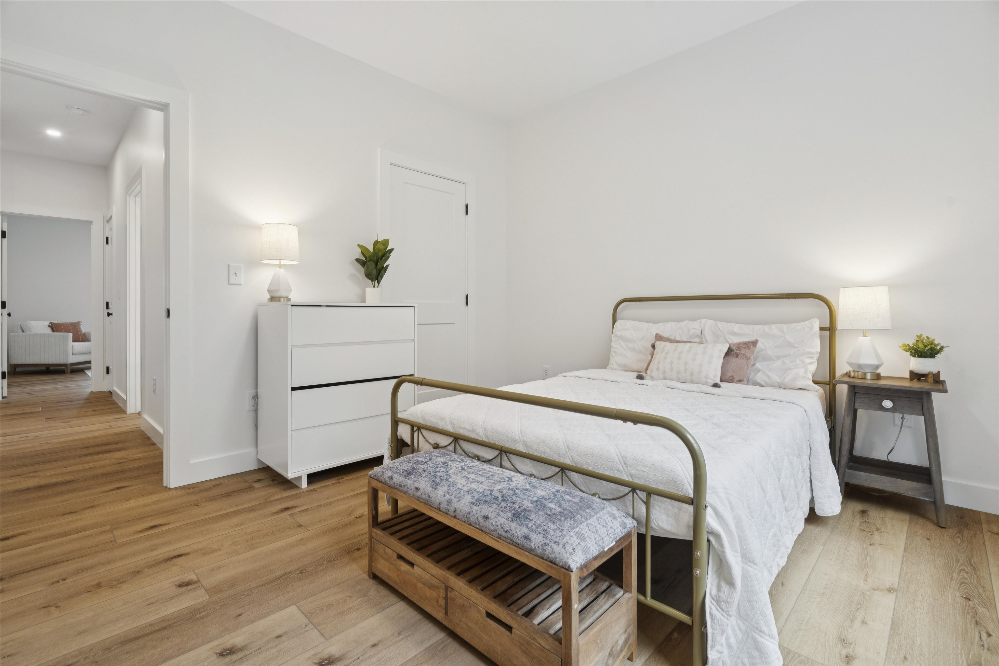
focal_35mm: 16
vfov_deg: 73.7
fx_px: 444
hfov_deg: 96.7
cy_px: 333
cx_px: 500
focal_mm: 16
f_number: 8
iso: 640
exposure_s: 1/15
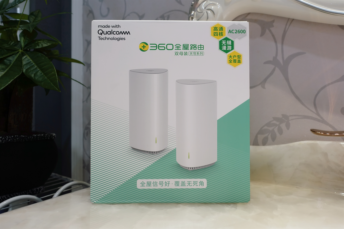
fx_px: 229
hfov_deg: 73.7
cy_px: 114
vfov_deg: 53.1
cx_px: 172
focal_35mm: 24
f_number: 2.8
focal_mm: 8.8
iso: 125
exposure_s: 1/40
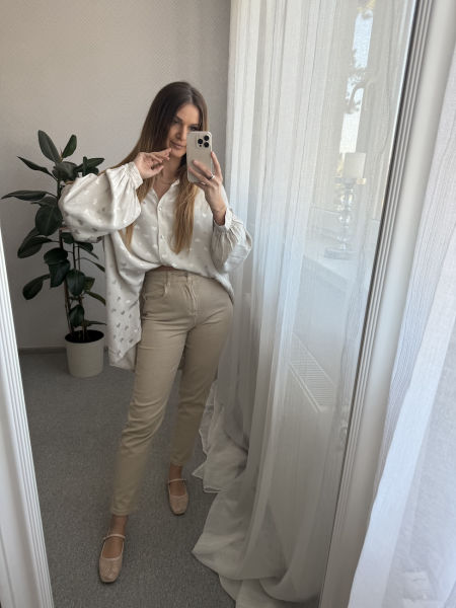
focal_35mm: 24
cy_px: 304
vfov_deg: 71.6
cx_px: 228
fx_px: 422
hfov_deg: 56.8
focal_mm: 6.76
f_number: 1.78
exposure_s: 1/283
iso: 100
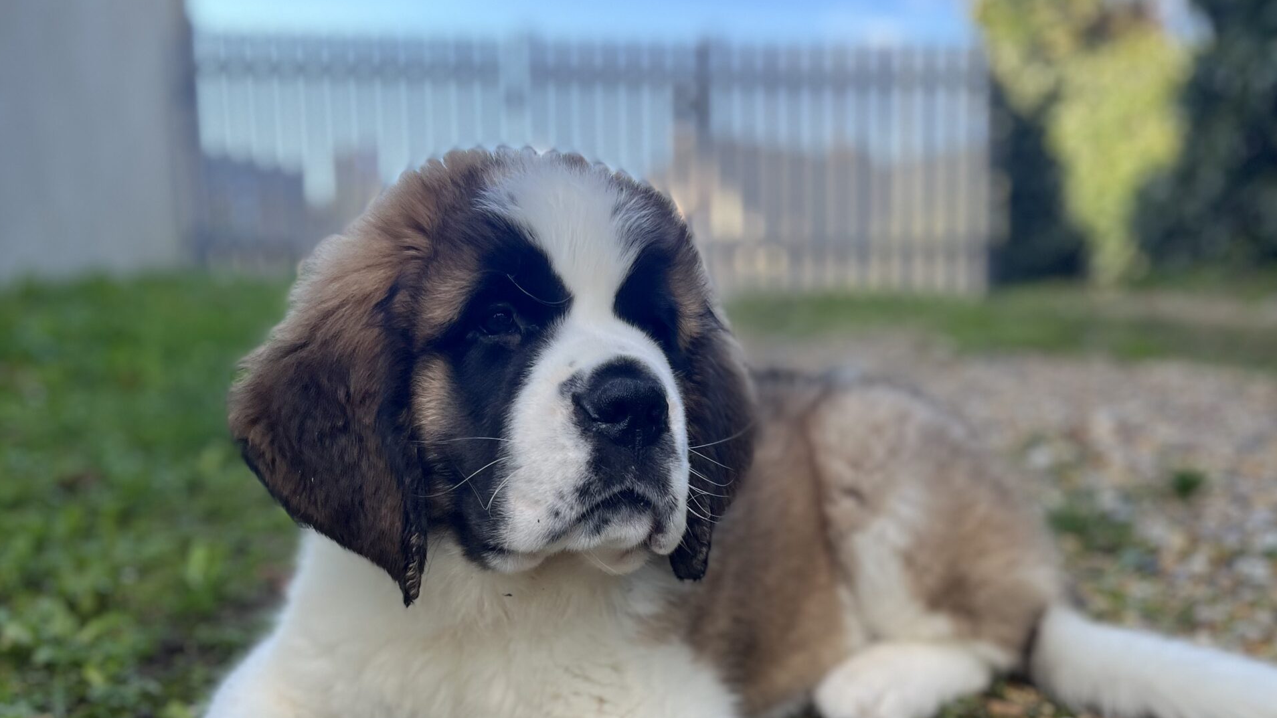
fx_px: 1287
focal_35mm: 38
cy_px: 618
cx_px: 636
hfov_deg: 52.8
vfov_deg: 30.1
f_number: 1.6
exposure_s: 1/275
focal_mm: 5.1
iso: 40
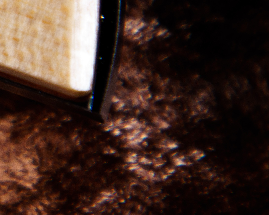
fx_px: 4419
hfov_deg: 3.4
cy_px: -118
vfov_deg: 2.8
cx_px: -345
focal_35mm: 555
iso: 200
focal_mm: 105
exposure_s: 1/80
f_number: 5.6
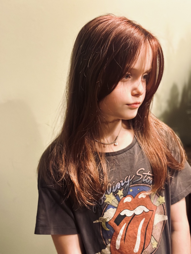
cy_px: 127
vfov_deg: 39.7
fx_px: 353
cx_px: 96
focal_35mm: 48
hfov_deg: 30.3
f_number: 1.78
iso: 800
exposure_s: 1/30
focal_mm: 6.86
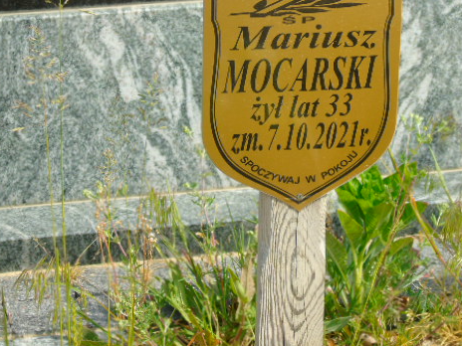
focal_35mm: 196
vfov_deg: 7.6
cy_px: 134
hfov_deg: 10.1
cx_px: 306
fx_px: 2616
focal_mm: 25
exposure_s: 1/400
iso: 80
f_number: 4.7
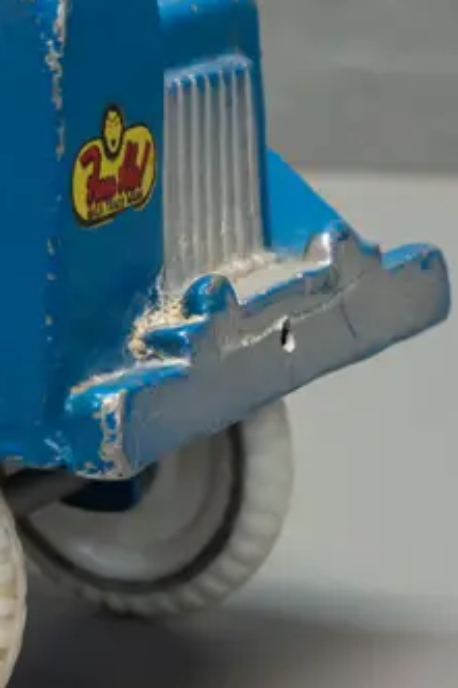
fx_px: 3553
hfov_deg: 7.2
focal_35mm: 186
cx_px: -284
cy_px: 178
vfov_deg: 11.0
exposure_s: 1/160
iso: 3200
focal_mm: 29
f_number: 5.6
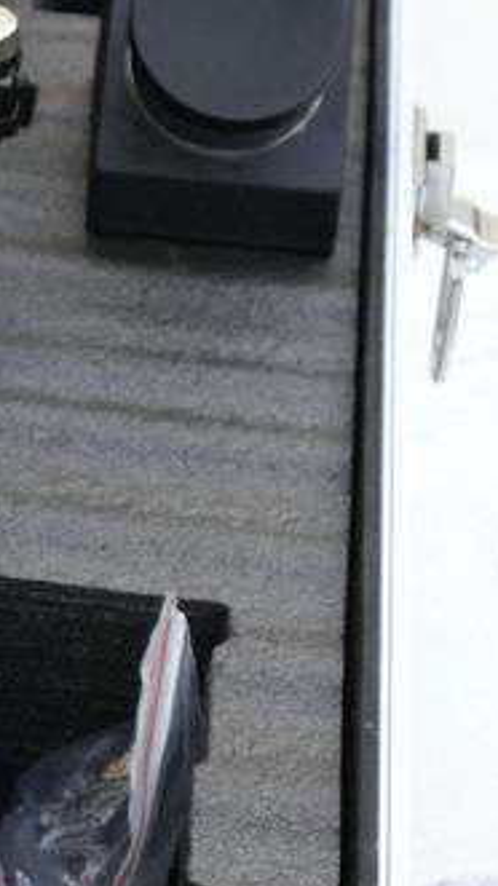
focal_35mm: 171
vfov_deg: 12.6
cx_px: -455
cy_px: 244
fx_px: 4017
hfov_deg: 6.9
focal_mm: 26
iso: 200
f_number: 5.6
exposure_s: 1/50
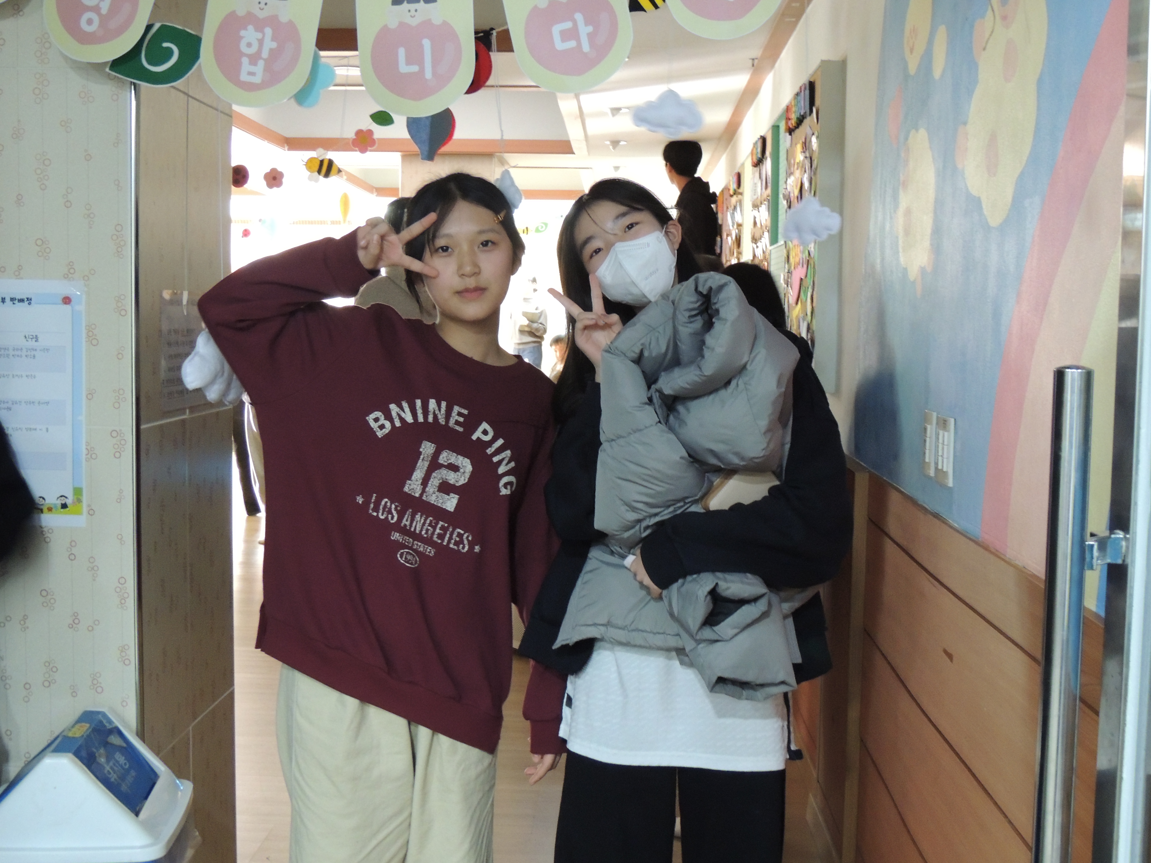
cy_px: 432
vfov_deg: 33.6
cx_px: 576
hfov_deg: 43.9
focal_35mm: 43
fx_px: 1430
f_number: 3.4
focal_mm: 7.6
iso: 800
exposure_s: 1/10
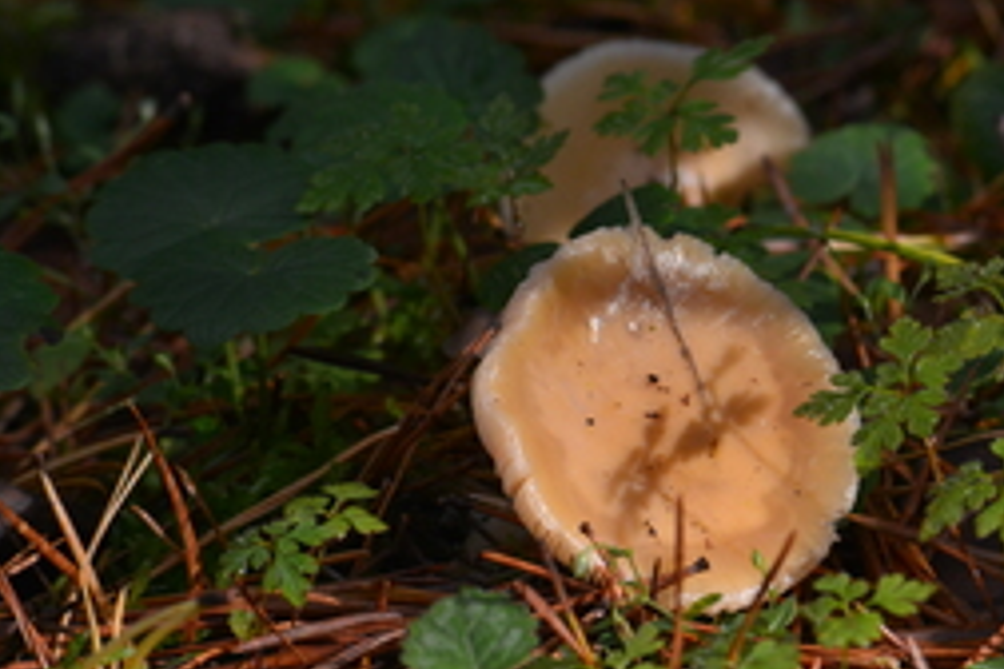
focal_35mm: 384
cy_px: 376
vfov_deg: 3.6
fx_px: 10708
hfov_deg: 5.4
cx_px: 753
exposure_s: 1/800
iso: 1250
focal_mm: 210
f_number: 14
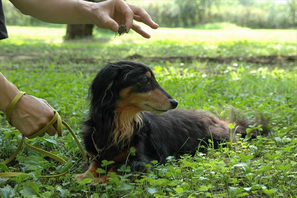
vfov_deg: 21.5
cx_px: 148
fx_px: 519
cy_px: 99
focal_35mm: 63
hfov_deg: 31.9
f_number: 5.6
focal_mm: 42
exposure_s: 1/125
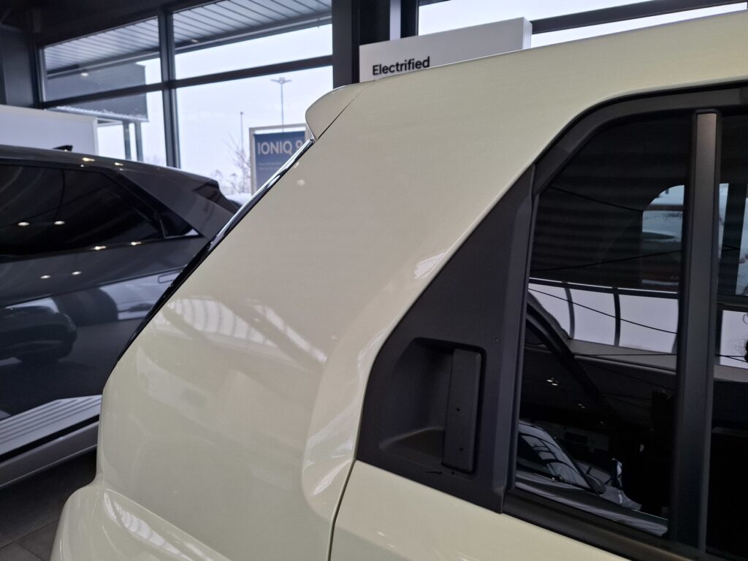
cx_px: 374
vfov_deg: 58.9
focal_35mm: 23
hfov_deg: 73.9
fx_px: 497
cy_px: 280
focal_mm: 5.54
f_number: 1.8
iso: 50
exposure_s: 1/165
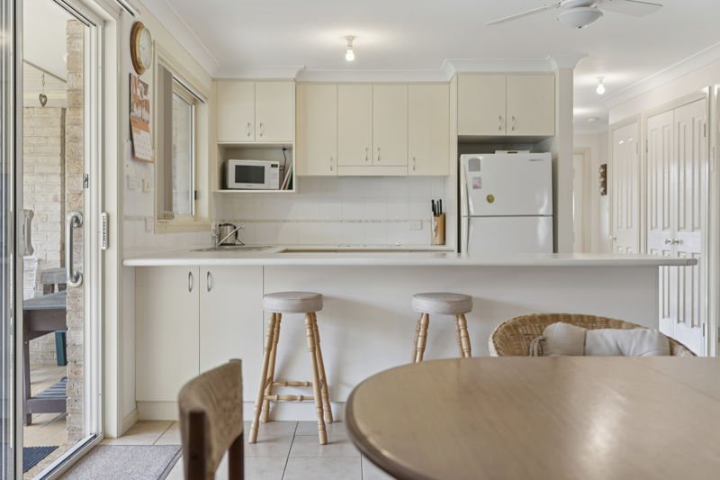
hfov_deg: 57.2
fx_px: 660
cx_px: 360
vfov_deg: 40.0
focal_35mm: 33
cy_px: 240
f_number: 2.8
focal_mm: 33
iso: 400
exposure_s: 1/200
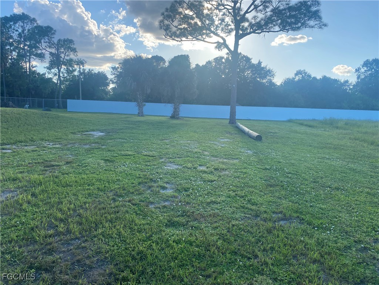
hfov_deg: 67.3
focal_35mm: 26
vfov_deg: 53.1
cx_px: 190
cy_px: 142
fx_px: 285
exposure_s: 1/1464
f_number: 1.8
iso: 32
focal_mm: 4.25
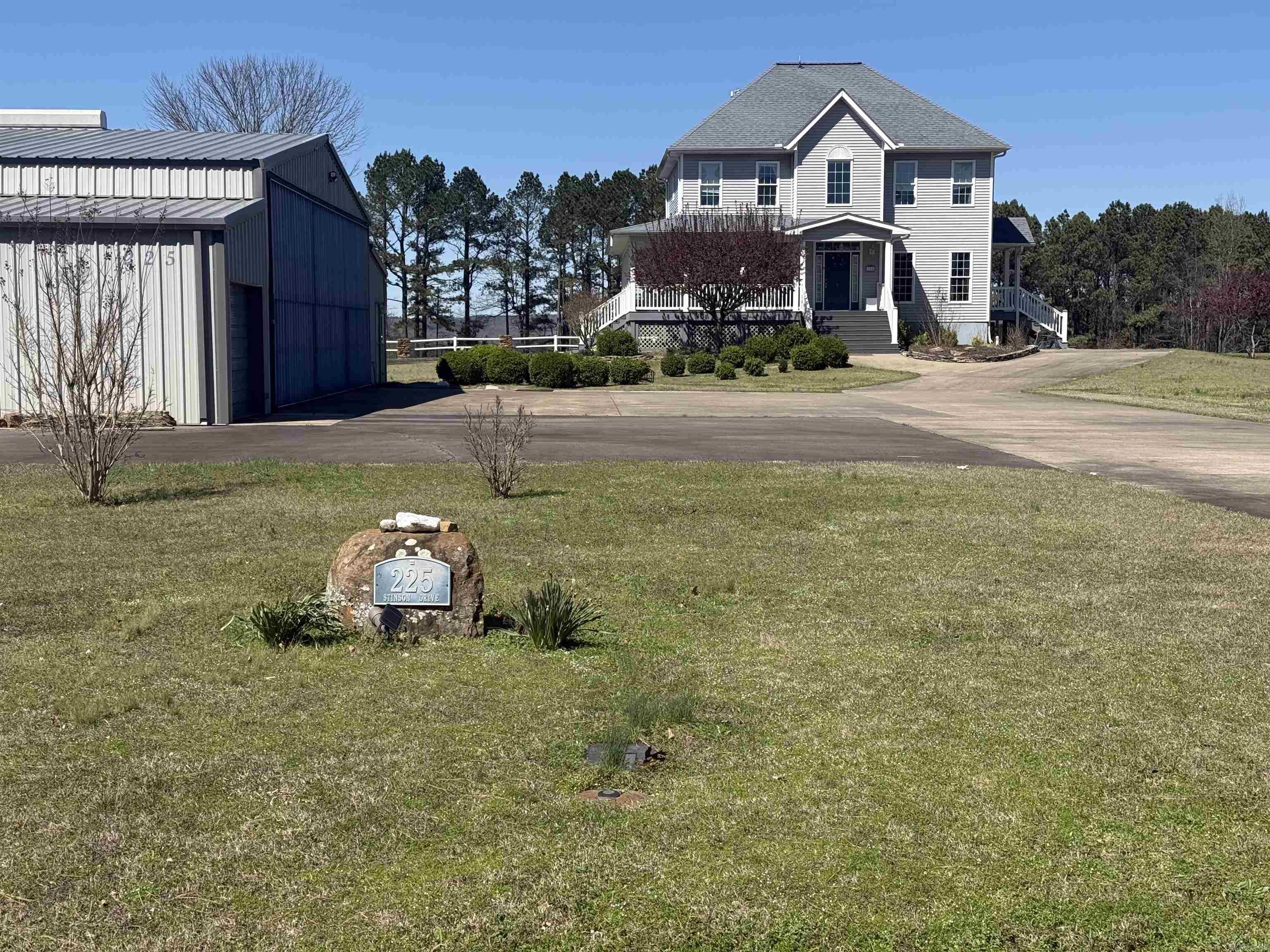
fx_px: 1761
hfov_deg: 39.7
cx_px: 635
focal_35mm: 48
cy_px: 476
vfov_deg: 30.3
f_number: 1.78
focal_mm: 6.76
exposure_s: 1/5587
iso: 64
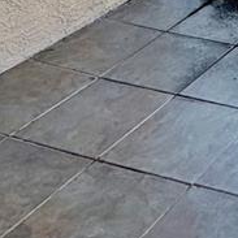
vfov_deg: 18.0
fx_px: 630
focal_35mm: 81
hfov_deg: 17.2
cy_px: -160
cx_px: 438
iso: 50
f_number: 2.2
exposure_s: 1/128
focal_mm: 2.22
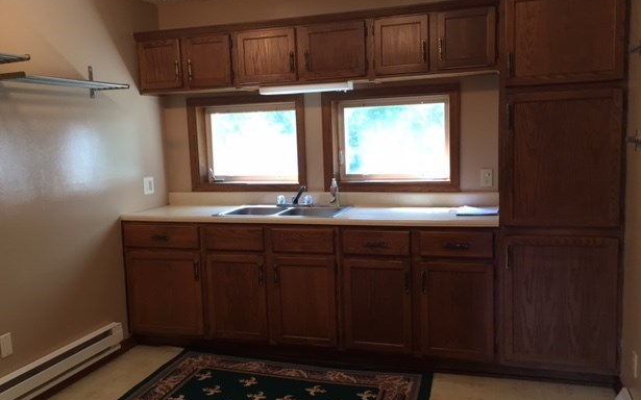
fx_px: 559
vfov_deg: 39.4
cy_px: 204
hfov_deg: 59.7
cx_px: 317
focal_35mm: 32
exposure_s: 1/30
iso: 80
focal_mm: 4.15
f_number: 2.2
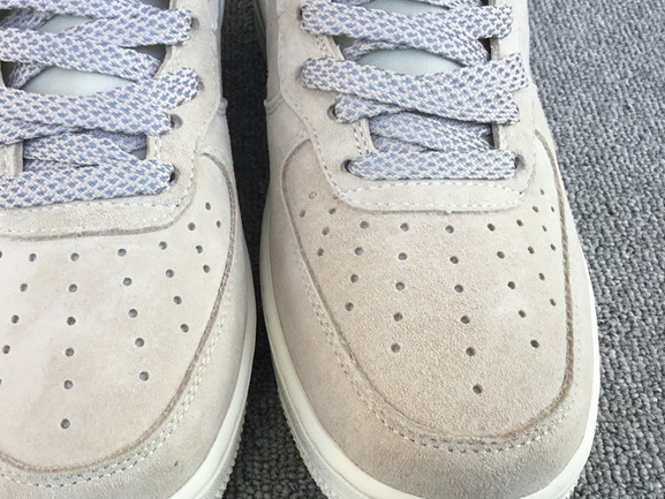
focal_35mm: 43
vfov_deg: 33.6
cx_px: 245
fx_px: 826
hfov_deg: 43.5
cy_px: 277
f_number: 2.4
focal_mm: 3.3
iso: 25
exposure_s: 1/127
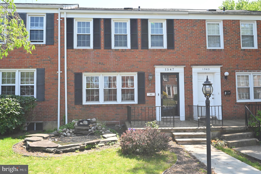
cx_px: 130
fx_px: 217
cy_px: 87
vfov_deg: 43.5
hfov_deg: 62.0
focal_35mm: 30
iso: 800
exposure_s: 1/400
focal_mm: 30
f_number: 10
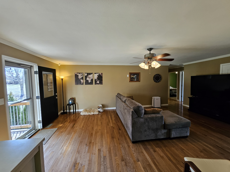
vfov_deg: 89.9
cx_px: 115
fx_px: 86
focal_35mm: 13
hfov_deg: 106.2
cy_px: 86
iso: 125
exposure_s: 1/60
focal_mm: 1.74
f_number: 2.2
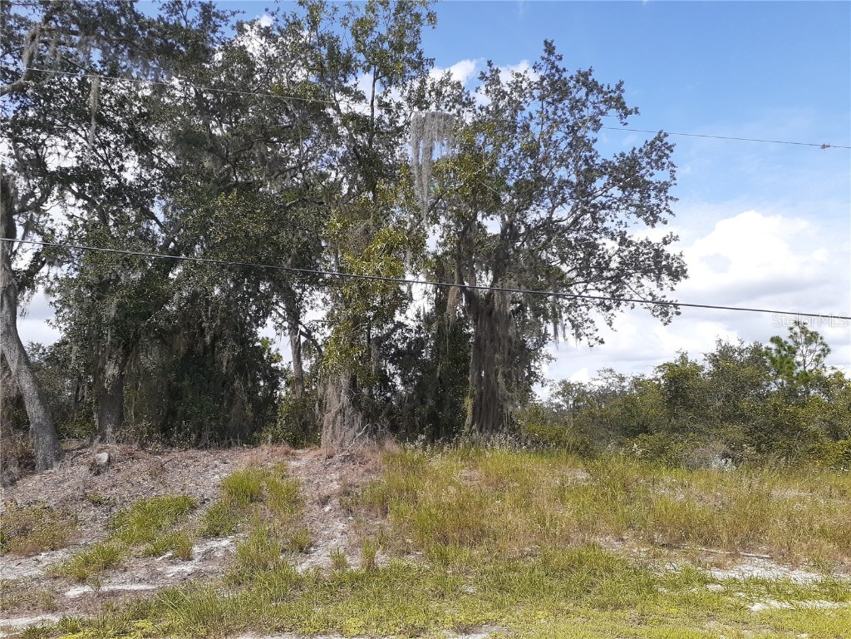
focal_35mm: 27
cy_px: 320
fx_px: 664
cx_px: 426
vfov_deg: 51.4
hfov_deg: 65.3
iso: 40
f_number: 1.9
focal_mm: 3.6
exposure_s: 1/1143
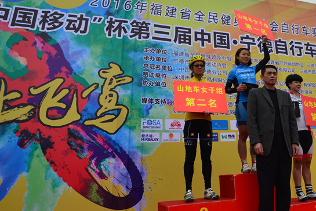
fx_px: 290
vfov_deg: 38.9
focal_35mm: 33
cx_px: 227
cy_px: 52
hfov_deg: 55.1
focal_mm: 20
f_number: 6.3
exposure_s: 1/1000
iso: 320
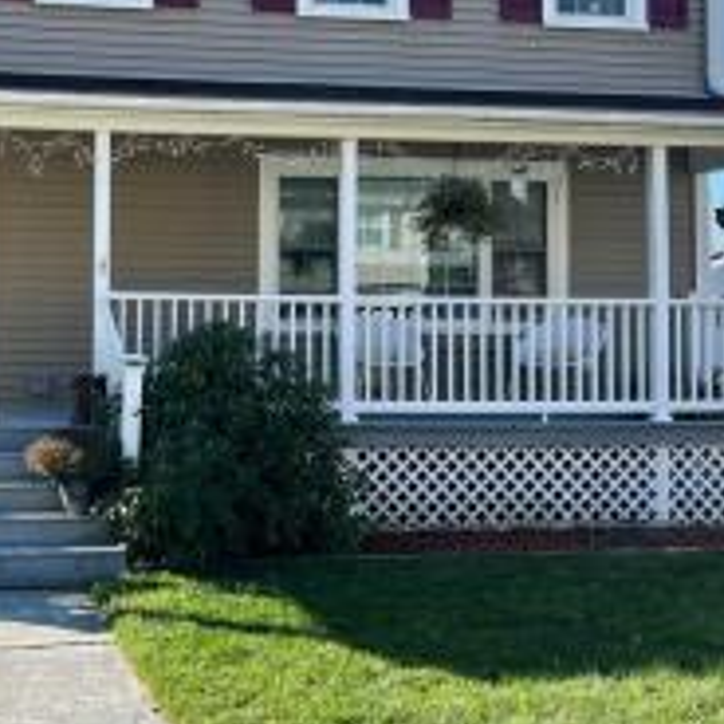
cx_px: 106
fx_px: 1183
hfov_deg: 32.7
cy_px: 323
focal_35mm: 50
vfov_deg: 34.0
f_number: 1.5
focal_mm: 5.7
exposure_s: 1/1575
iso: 50
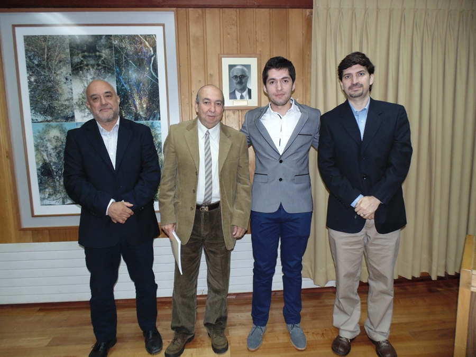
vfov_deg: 61.1
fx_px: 303
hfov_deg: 76.4
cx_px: 238
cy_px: 178
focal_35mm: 22
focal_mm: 4
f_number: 3.1
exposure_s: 1/30
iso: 200
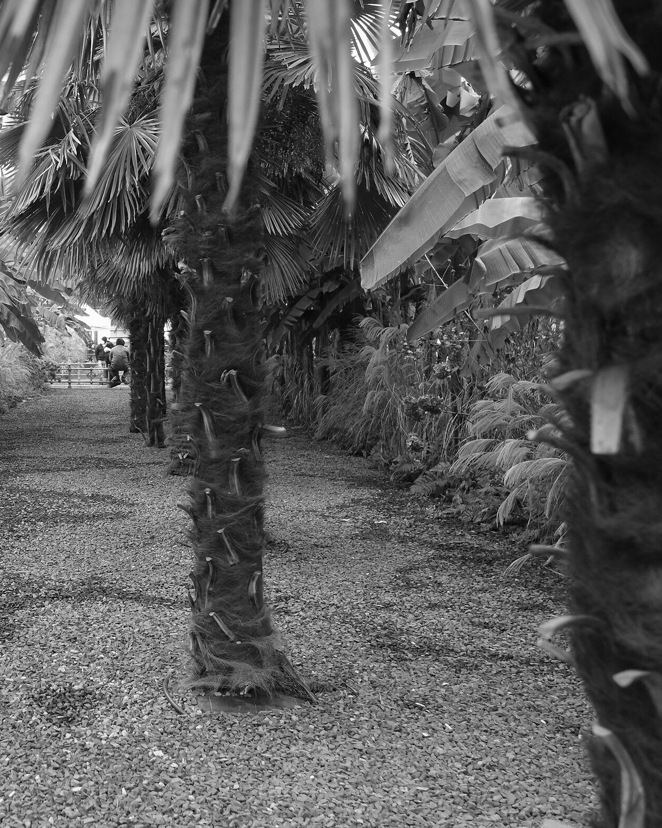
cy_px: 415
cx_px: 60
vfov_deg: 37.3
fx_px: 1225
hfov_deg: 29.0
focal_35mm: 50
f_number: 3.2
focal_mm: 23
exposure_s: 1/85
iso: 800
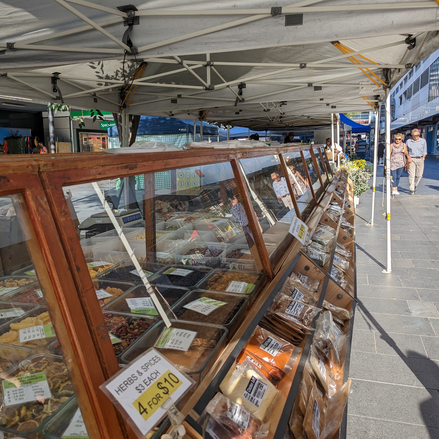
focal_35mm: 32
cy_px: 220
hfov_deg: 50.8
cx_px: 175
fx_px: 459
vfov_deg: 51.1
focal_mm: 4.38
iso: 45
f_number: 1.73
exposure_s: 1/1560
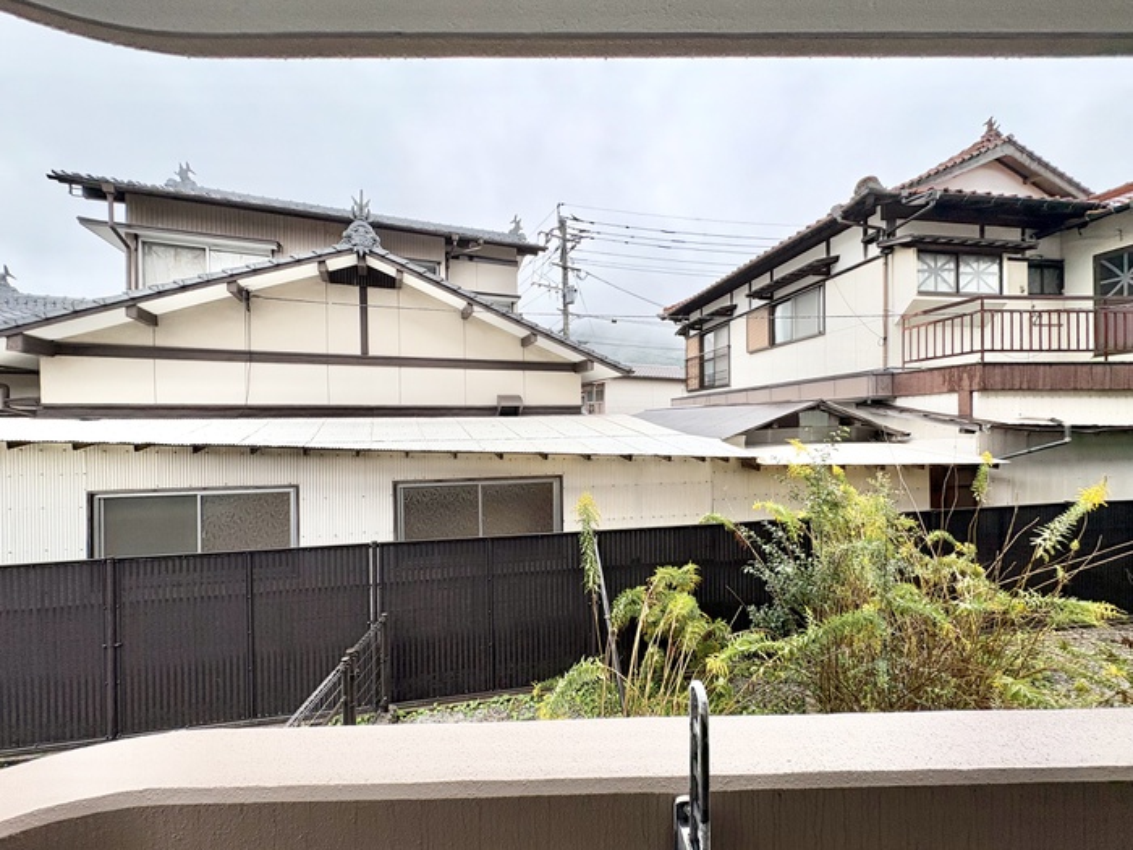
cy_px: 425
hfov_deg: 102.1
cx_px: 566
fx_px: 458
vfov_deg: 85.7
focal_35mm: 14
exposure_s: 1/271
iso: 40
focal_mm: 2.22
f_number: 2.2
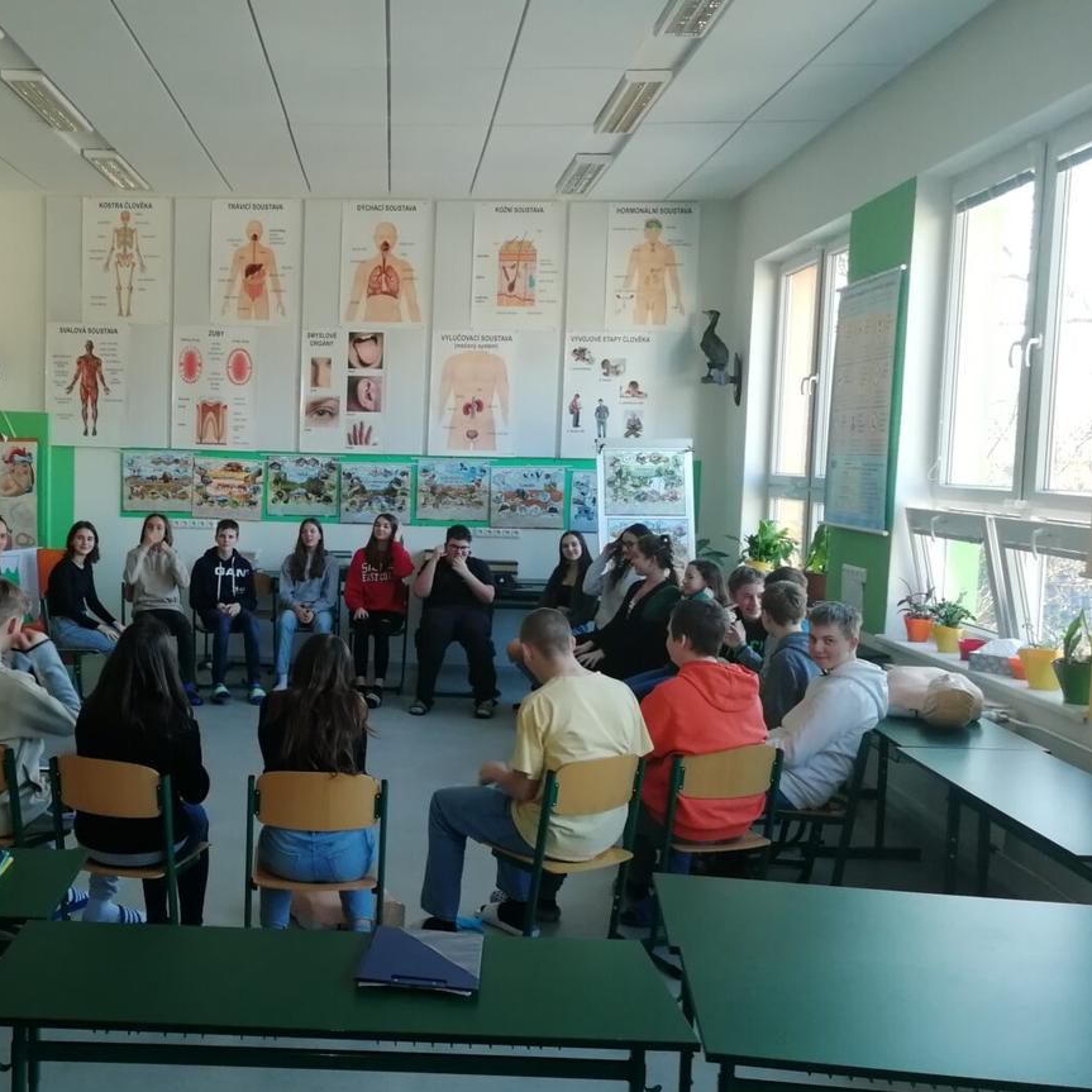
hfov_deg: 43.9
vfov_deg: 44.9
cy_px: 564
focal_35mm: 37
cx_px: 316
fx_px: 1321
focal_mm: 3.95
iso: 100
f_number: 2.2
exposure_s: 1/50
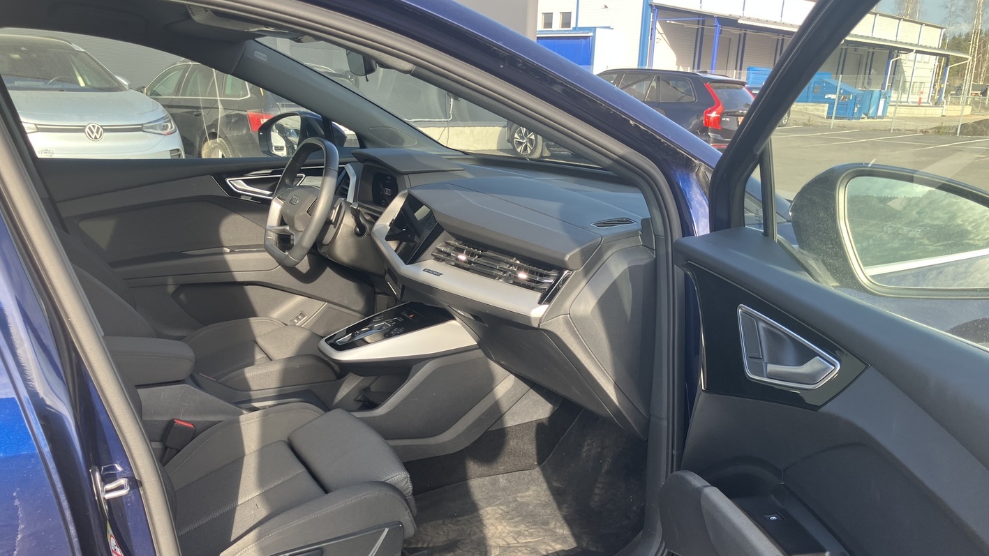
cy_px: 374
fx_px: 813
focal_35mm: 31
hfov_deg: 62.6
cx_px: 493
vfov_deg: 37.3
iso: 25
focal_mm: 3.99
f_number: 1.8
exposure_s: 1/126
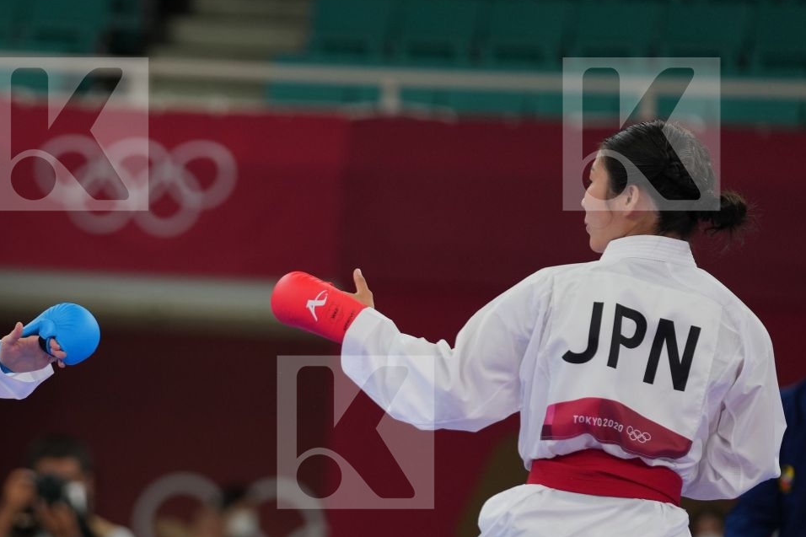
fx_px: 7969
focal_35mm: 356
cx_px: 70
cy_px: 432
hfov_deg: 5.8
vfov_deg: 3.9
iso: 500
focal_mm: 189
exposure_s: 1/1000
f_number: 2.8
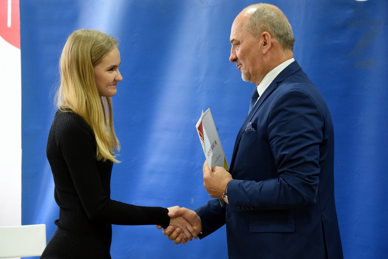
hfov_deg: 20.6
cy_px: 130
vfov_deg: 13.8
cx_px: 194
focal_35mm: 99
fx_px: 1067
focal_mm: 66
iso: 2000
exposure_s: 1/100
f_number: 5.3
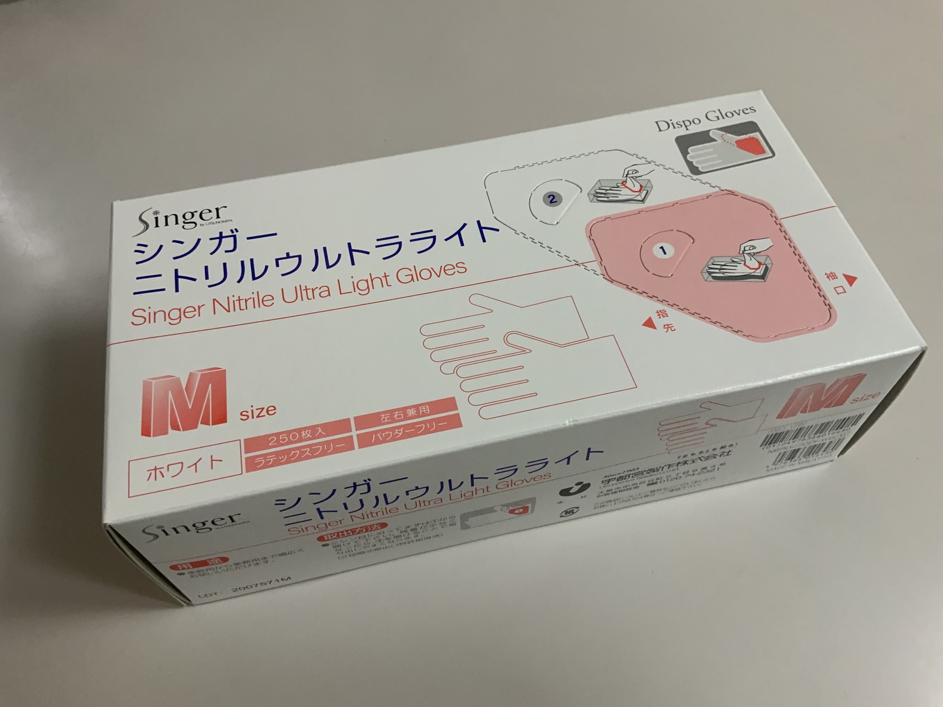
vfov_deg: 48.2
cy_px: 354
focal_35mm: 29
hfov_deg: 61.7
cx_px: 472
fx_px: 790
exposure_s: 1/60
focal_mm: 3
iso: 160
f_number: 1.8
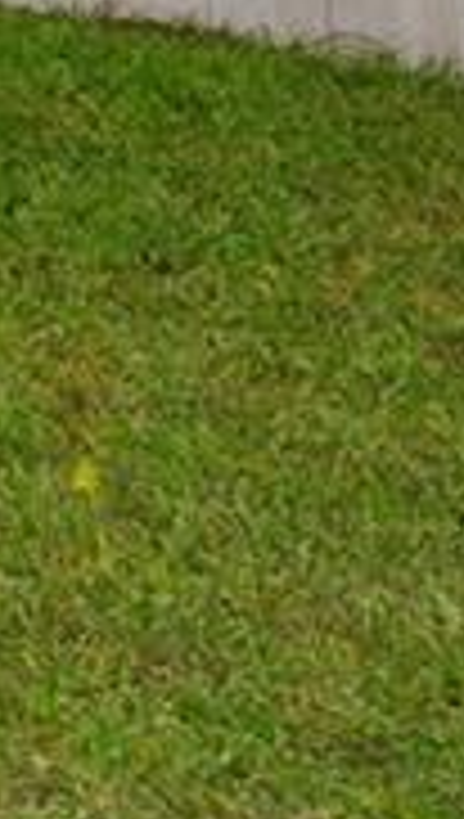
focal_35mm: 147
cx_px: -2897
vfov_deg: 12.7
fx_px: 3200
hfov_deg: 4.3
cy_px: -824
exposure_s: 1/125
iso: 100
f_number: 8
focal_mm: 16
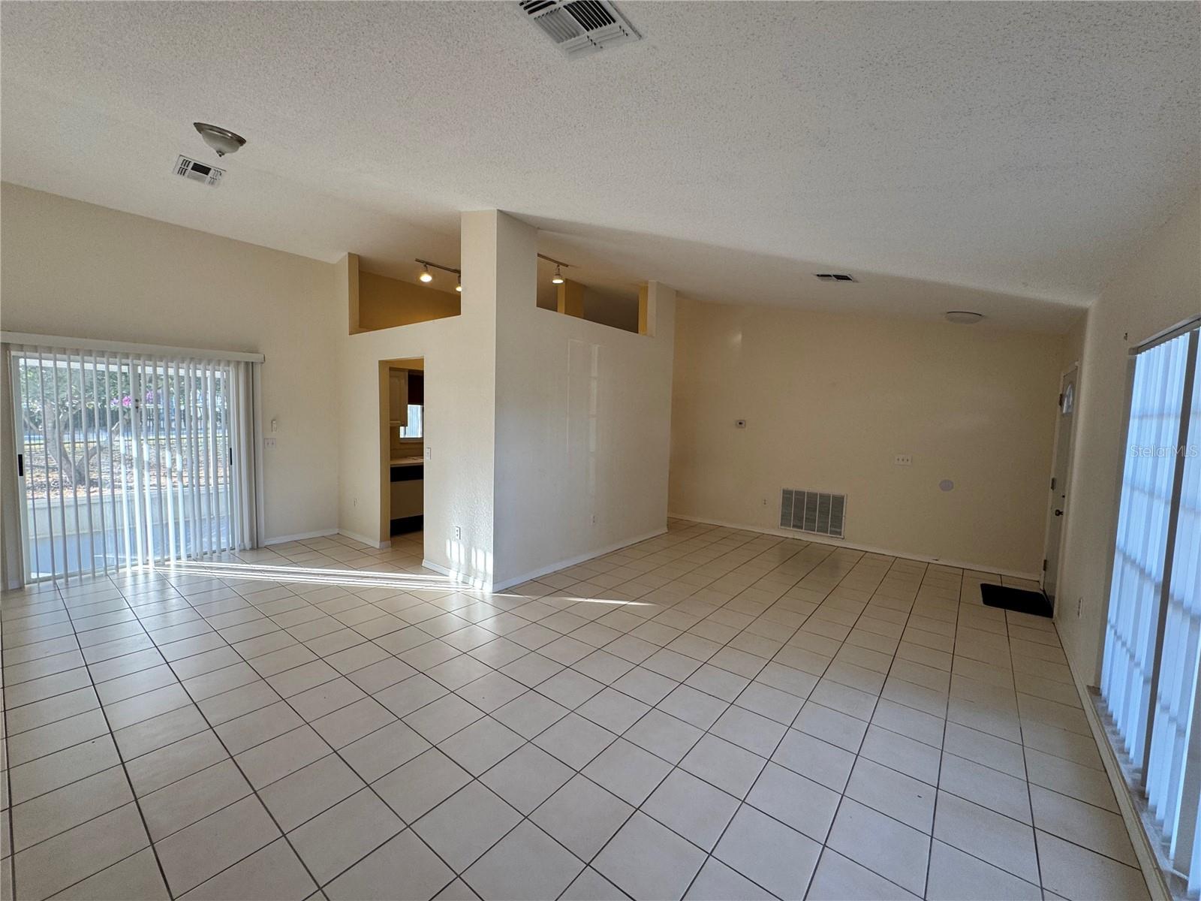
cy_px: 450
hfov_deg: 102.1
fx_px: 486
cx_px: 600
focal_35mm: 14
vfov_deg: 85.7
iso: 80
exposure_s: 1/99
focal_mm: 2.22
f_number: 2.2
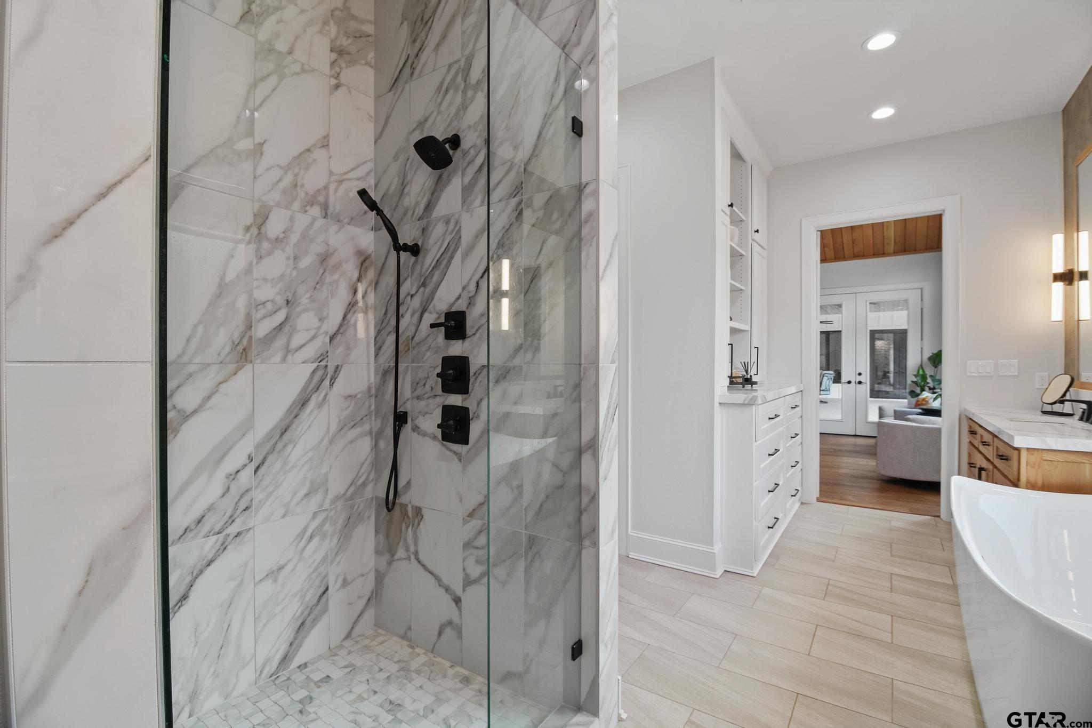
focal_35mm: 15
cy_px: 364
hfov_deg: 100.4
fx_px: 455
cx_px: 546
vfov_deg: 77.3
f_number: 9
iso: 250
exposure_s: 1/6
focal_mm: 10
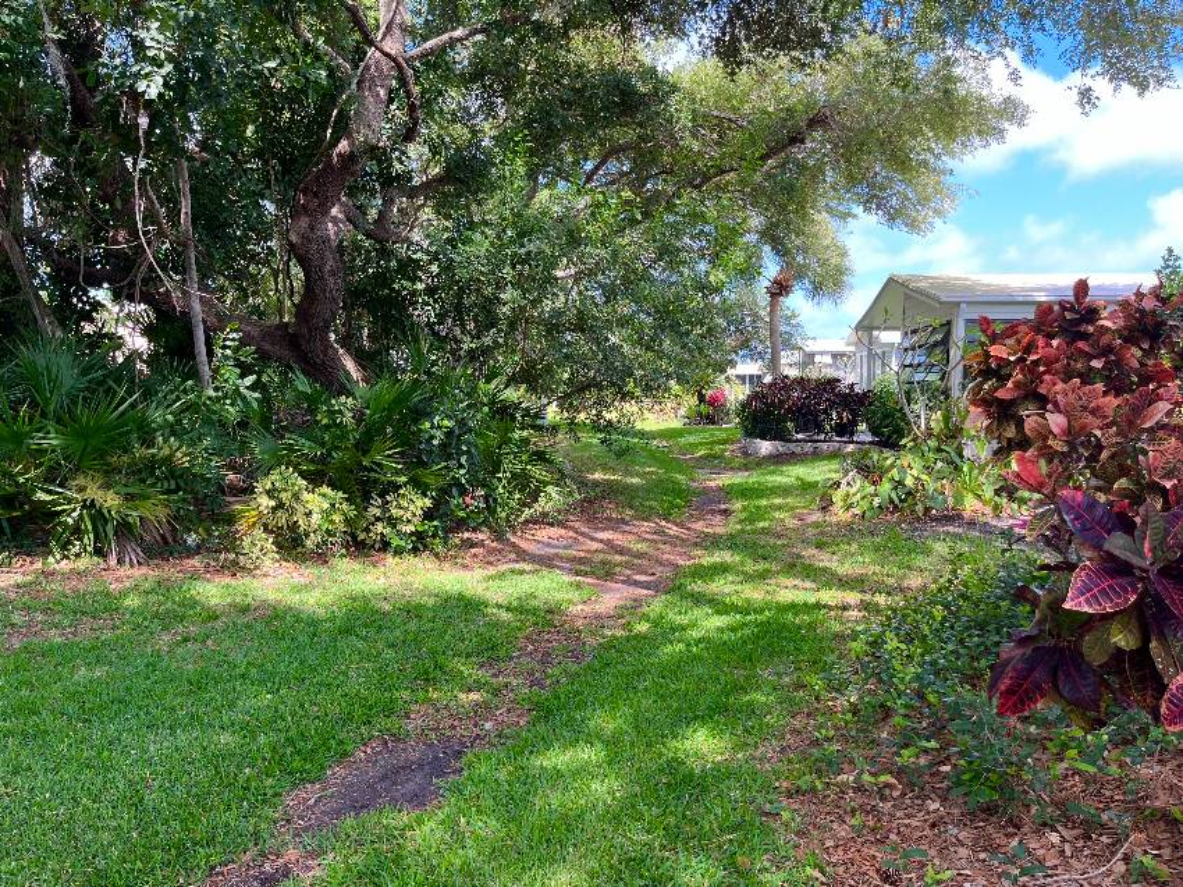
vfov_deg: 53.0
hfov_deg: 67.3
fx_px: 888
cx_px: 592
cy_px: 444
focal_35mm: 26
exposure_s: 1/317
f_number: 1.6
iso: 50
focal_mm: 5.1
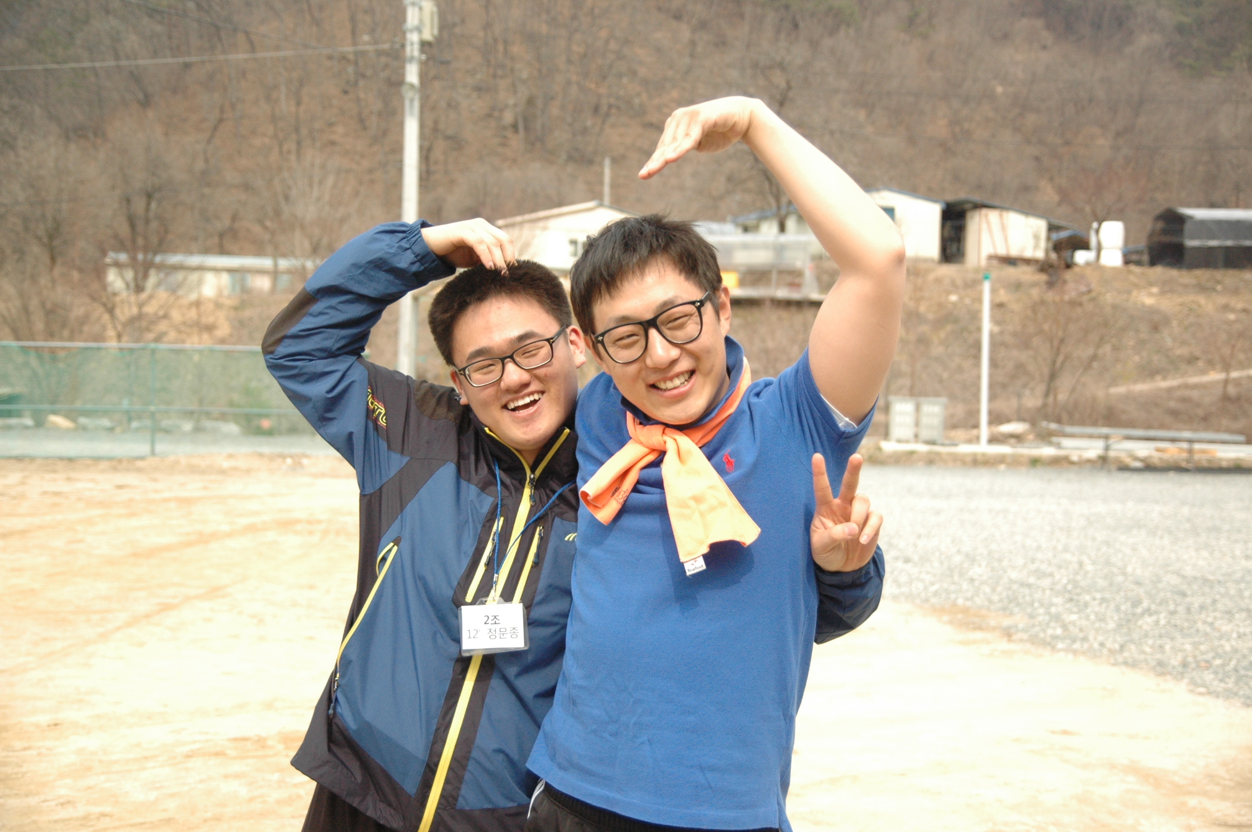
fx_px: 1615
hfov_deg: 42.4
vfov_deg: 28.9
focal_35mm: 46
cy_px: 416
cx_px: 626
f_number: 3.2
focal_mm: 31
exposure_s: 1/5000
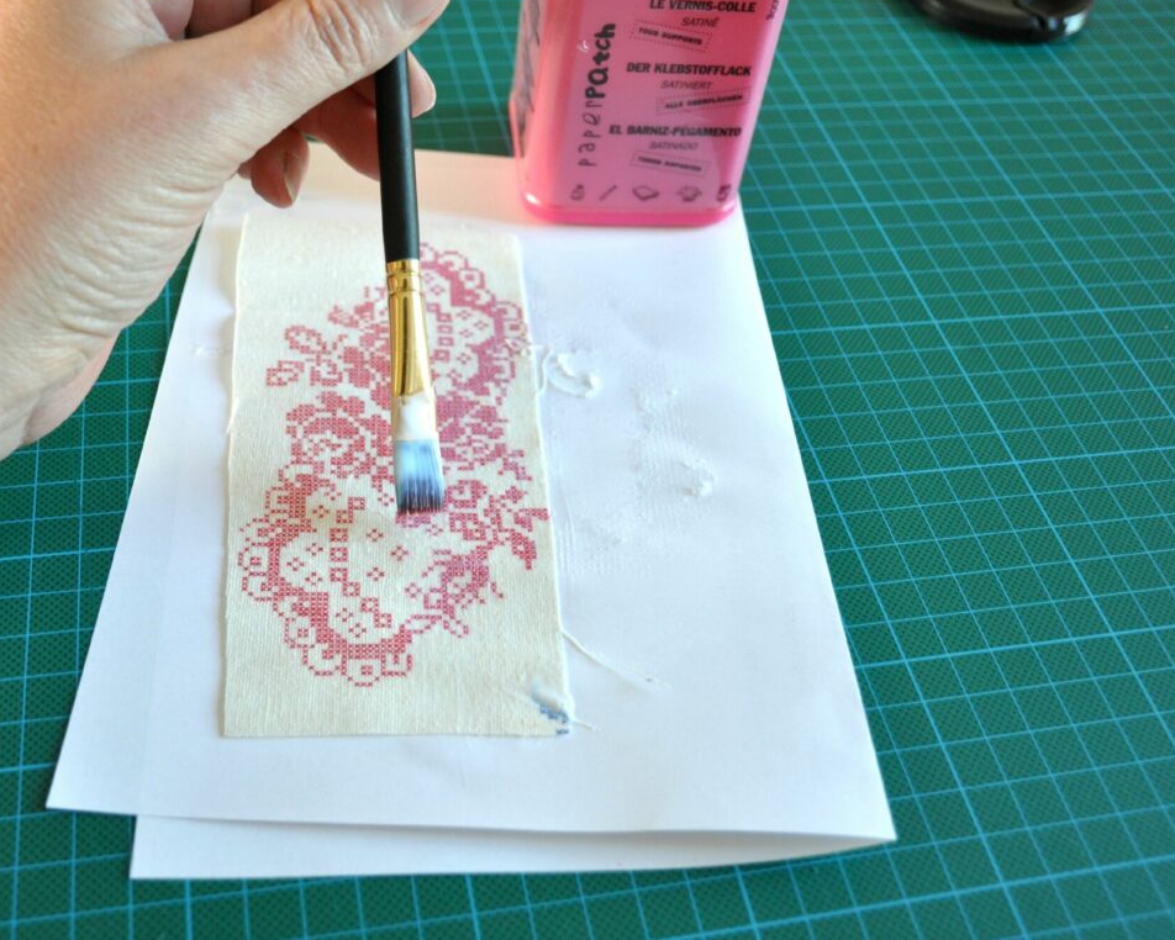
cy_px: 462
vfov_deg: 39.2
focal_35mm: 38
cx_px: 488
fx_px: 1322
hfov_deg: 47.7
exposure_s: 1/60
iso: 800
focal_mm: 22
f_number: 4.5
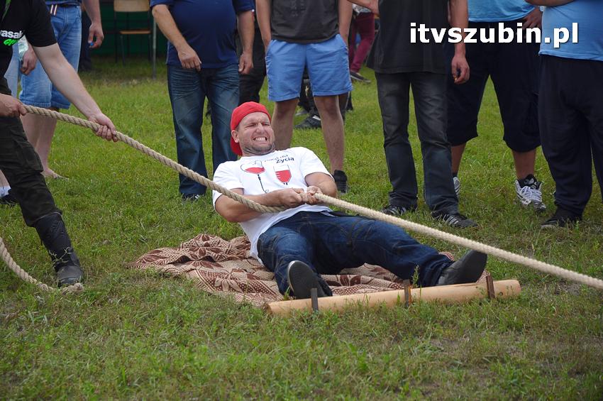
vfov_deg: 13.0
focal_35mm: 105
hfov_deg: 19.5
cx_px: 302
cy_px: 200
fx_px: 1757
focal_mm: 70
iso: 400
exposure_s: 1/320
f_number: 4.5
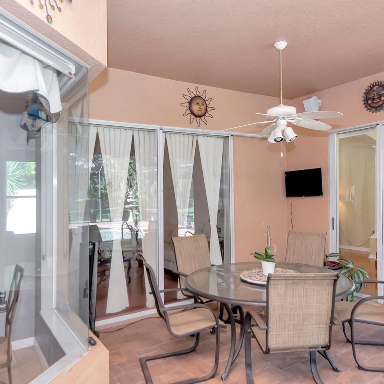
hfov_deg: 59.0
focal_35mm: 27
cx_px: 208
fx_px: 339
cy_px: 191
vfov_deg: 59.1
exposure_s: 1/125
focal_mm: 14
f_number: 7.1
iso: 2000
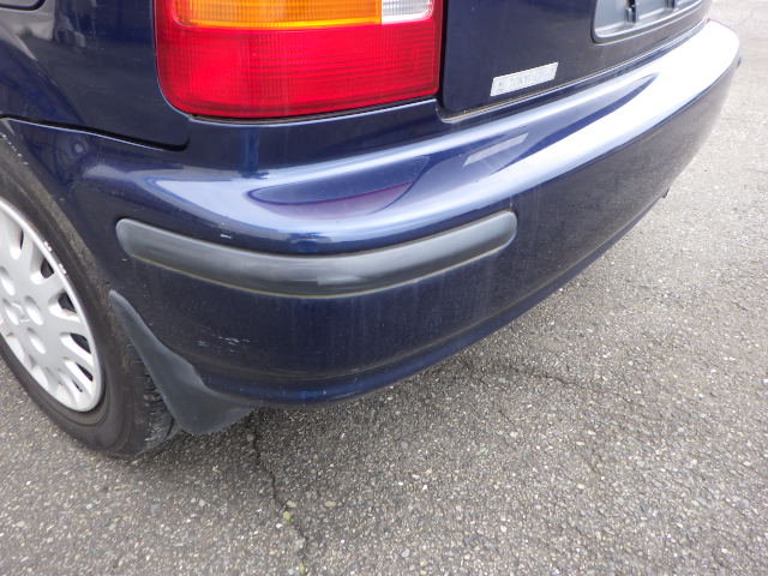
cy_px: 288
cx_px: 384
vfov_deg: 49.7
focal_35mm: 28
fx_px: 621
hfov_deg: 63.4
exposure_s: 1/160
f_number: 3.5
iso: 125
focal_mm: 5
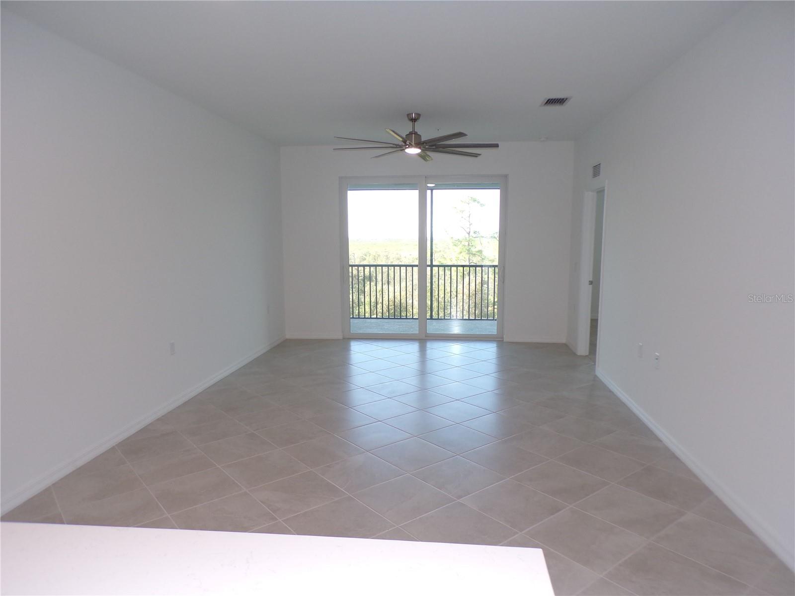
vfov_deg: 56.8
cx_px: 398
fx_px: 551
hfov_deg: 71.6
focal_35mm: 24
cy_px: 298
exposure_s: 1/60
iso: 100
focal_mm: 4.3
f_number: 3
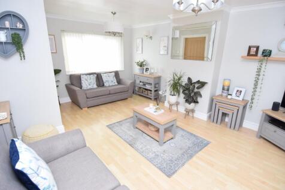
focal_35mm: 18
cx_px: 142
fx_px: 142
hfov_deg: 90.0
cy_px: 95
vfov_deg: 67.3
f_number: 4.5
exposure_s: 1/80
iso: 400
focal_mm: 12
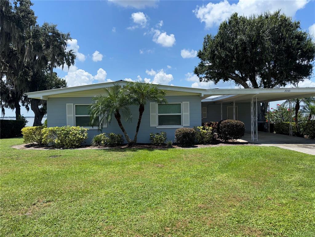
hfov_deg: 71.6
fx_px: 218
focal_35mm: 24
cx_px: 158
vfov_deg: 56.8
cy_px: 118
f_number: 1.78
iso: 50
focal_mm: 6.76
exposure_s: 1/5814
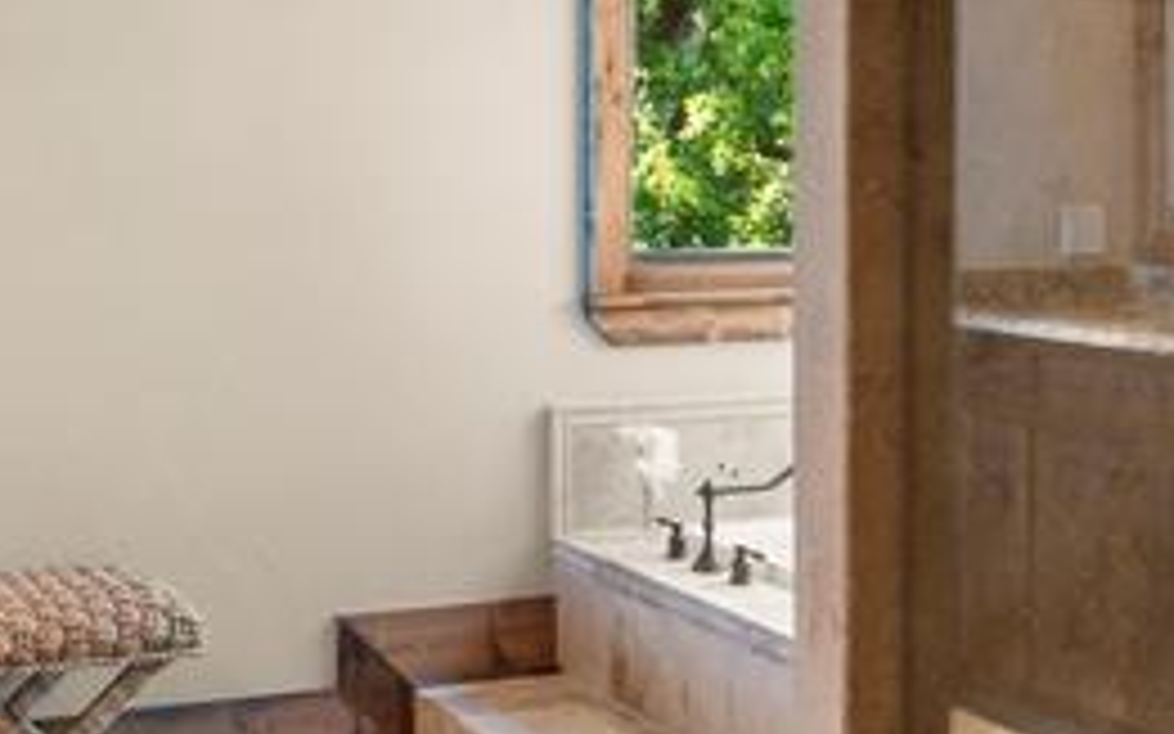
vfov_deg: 20.6
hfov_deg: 32.7
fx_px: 1996
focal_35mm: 62
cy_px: 162
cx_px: 463
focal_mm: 15.6
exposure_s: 3.2
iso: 100
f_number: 9
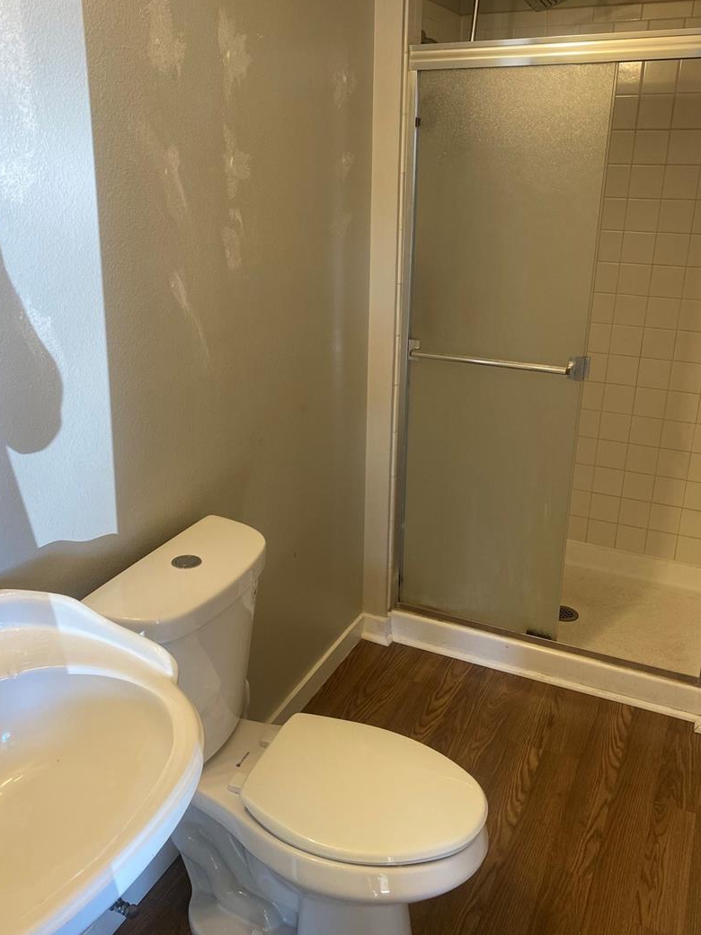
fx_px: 810
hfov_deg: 46.8
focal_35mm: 30
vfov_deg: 59.9
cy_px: 446
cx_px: 338
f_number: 1.8
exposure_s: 1/120
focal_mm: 4.25
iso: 125
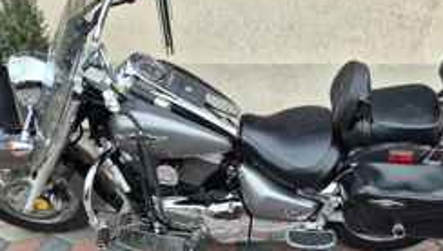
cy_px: 253
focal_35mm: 41
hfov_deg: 49.3
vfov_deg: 27.4
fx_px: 482
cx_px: 240
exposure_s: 1/500
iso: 25
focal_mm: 5.4
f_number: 1.8
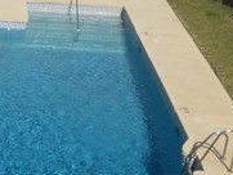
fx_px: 761
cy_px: 104
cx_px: -131
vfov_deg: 13.1
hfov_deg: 15.8
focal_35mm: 113
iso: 80
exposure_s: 1/320
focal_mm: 5.8
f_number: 8.8
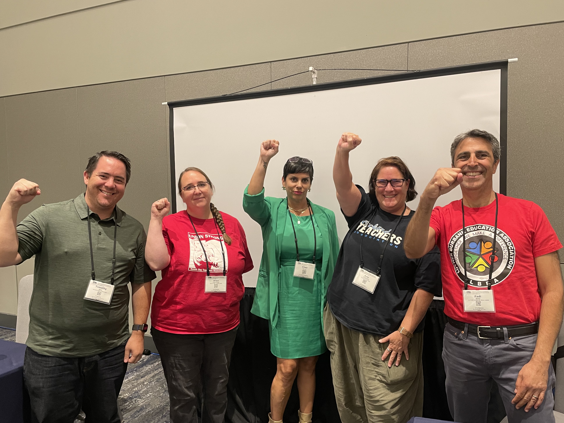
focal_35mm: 27
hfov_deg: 65.3
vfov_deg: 51.3
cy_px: 217
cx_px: 284
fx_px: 440
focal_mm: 4.2
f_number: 1.6
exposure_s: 1/60
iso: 200
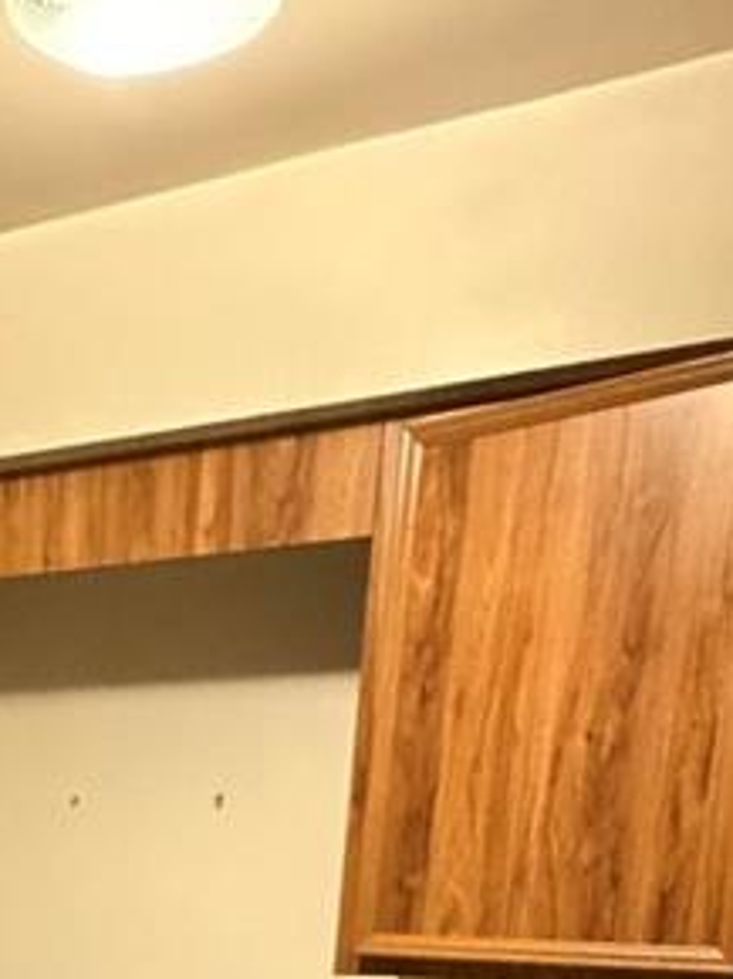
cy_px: 1259
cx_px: -162
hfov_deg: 23.0
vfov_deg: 27.8
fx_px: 1640
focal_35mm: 58
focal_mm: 2.22
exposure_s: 1/59
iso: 1250
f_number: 2.2
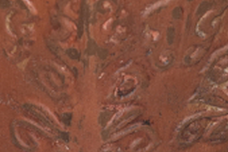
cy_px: 229
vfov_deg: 4.4
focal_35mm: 312
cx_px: 89
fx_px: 1977
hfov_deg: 6.6
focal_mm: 55
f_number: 5.6
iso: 800
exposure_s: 1/125
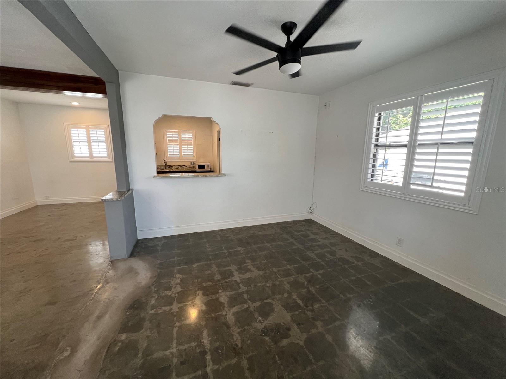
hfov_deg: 106.2
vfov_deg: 89.9
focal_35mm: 13
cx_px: 253
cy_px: 190
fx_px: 190
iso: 125
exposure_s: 1/120
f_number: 1.8
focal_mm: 1.57
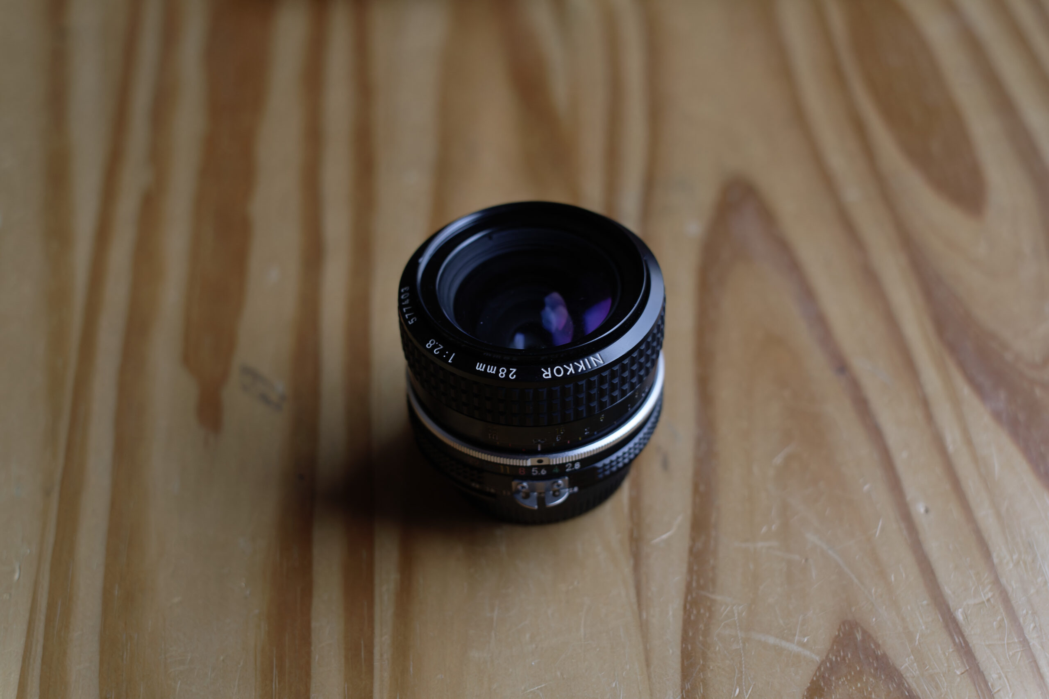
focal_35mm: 53
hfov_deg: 37.5
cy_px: 350
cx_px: 524
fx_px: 1544
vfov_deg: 25.5
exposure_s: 1/125
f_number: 2.8
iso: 3200
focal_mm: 35
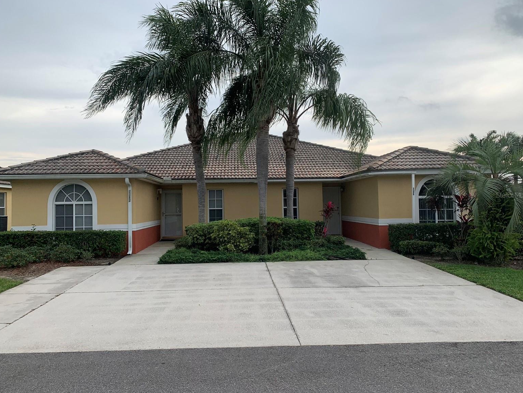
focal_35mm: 27
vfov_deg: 51.4
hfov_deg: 65.3
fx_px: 408
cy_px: 195
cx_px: 257
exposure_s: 1/1021
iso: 25
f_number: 1.8
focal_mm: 4.25
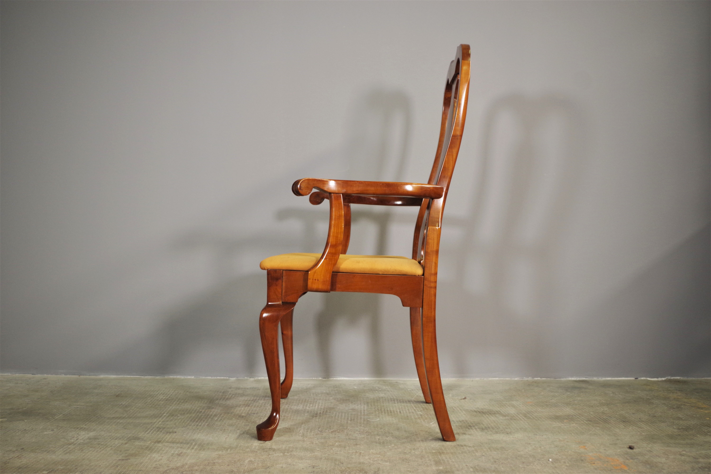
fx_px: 711
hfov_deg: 53.1
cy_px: 237
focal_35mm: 36
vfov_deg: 36.9
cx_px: 356
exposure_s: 1/60
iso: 400
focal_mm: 24.38
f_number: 4
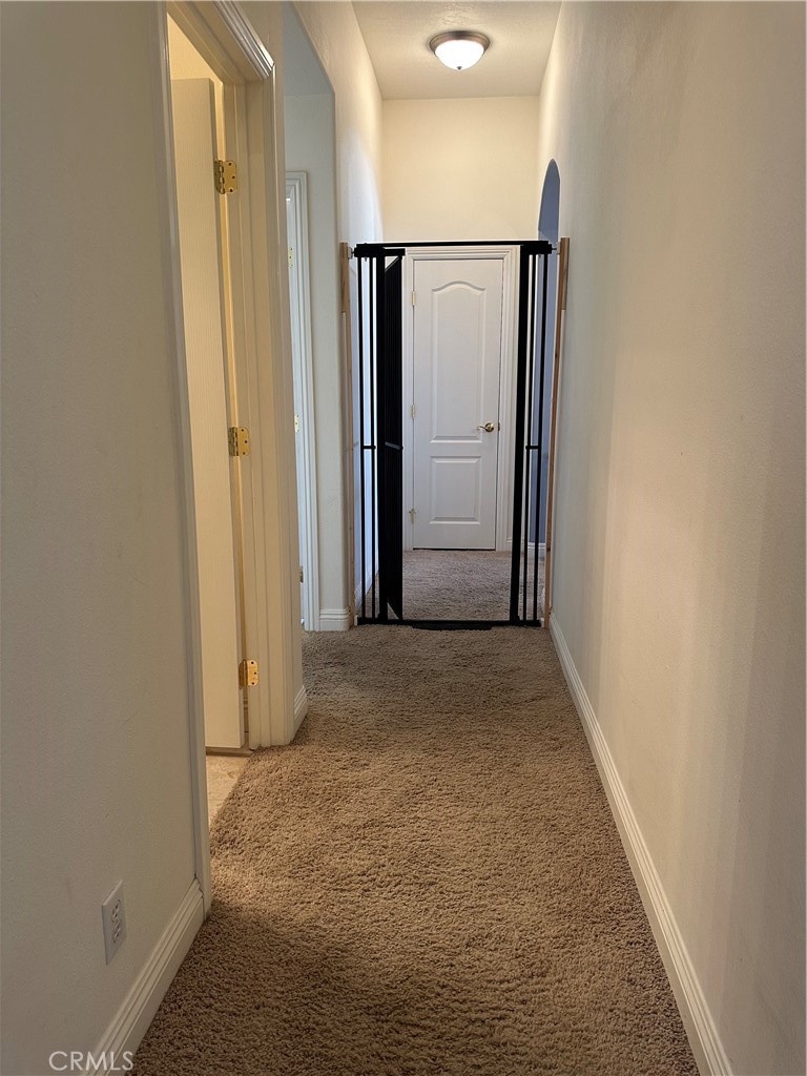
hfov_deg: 56.8
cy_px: 538
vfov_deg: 71.6
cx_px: 404
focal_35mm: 24
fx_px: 746
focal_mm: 6.86
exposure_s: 1/60
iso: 200
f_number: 1.78
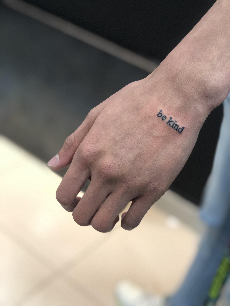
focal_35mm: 52
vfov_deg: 36.8
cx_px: 115
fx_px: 461
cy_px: 153
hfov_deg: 28.0
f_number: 2.4
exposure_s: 1/17
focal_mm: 6
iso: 160
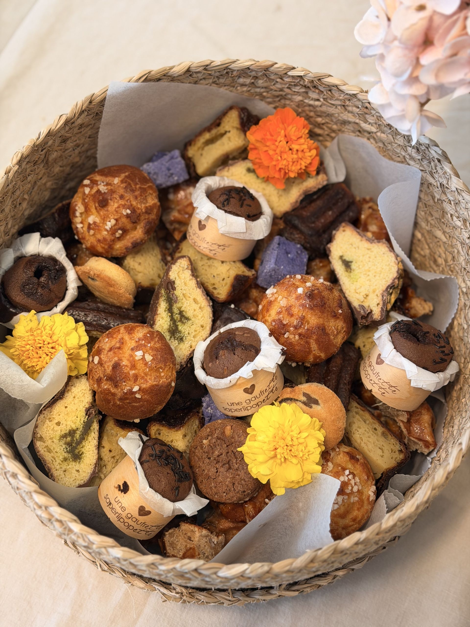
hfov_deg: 30.3
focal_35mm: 48
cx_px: 235
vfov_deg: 39.7
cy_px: 314
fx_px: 869
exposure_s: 1/50
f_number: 1.78
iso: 125
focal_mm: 6.76
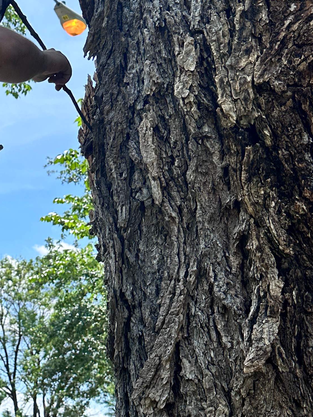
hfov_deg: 21.5
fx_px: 784
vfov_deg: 29.8
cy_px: 213
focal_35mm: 65
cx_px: -27
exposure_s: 1/2203
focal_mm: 6.86
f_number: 1.78
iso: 80
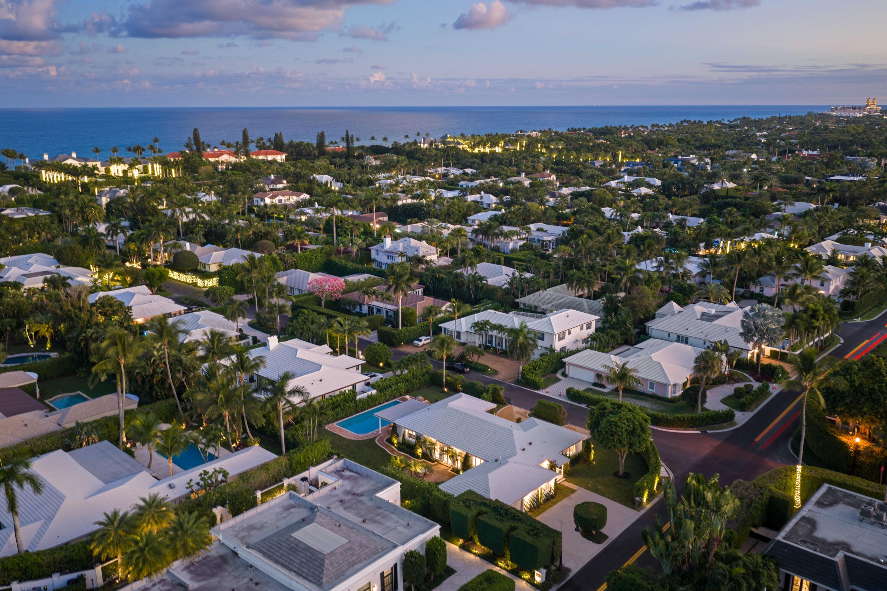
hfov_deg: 65.5
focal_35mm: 28
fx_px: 690
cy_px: 296
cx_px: 444
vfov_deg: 46.4
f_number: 2.8
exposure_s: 2.5
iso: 100
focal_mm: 14.45
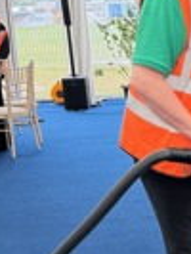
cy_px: 173
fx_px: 617
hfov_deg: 16.2
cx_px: 281
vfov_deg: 23.1
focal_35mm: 84
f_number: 1.78
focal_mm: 6.76
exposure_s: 1/100
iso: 64
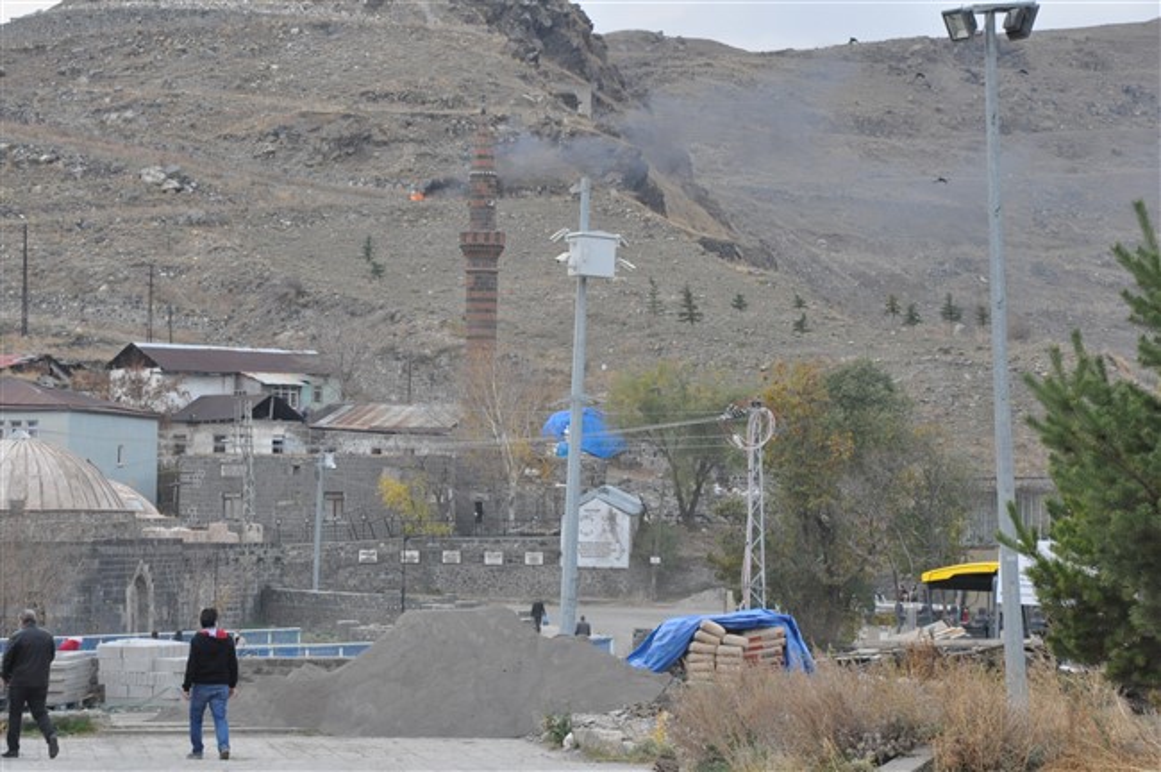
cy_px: 386
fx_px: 4446
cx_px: 580
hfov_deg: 14.9
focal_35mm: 138
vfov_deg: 9.9
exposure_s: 1/500
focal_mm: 92
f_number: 11
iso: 1600
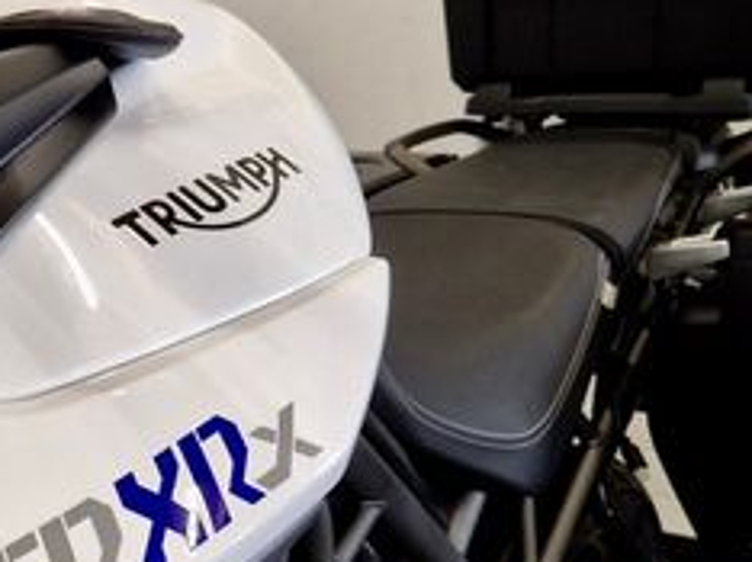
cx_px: 87
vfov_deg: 23.1
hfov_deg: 29.6
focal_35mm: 63
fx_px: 1367
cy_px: 401
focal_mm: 5.4
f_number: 1.8
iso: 250
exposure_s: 1/100
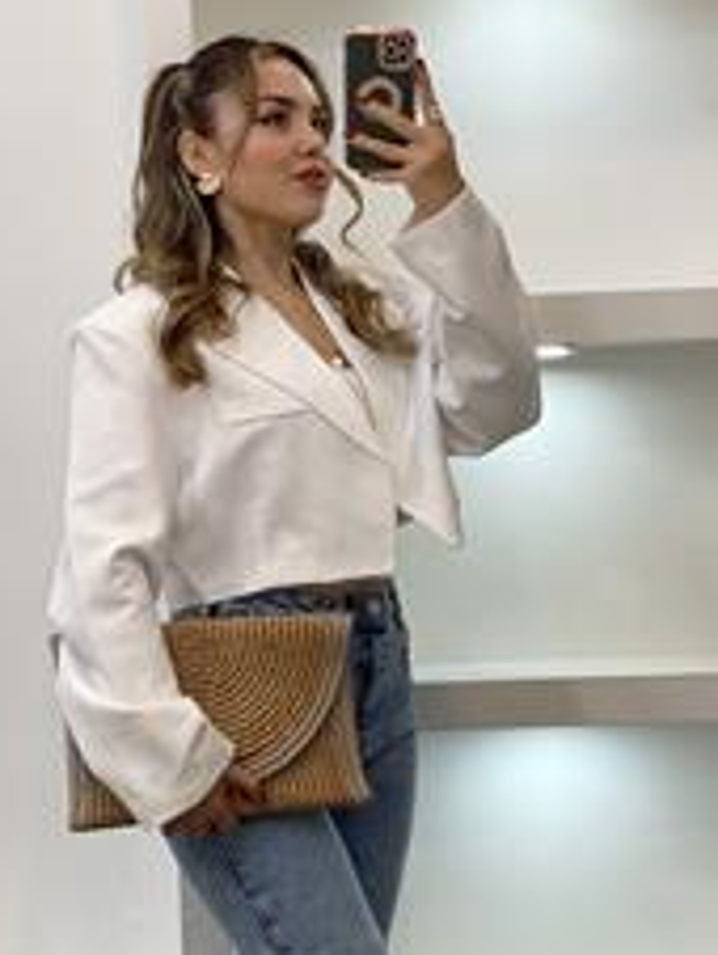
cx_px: 258
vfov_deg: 20.3
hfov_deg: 15.6
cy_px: 830
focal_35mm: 95
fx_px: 2622
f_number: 2
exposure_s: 1/100
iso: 64
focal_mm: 6
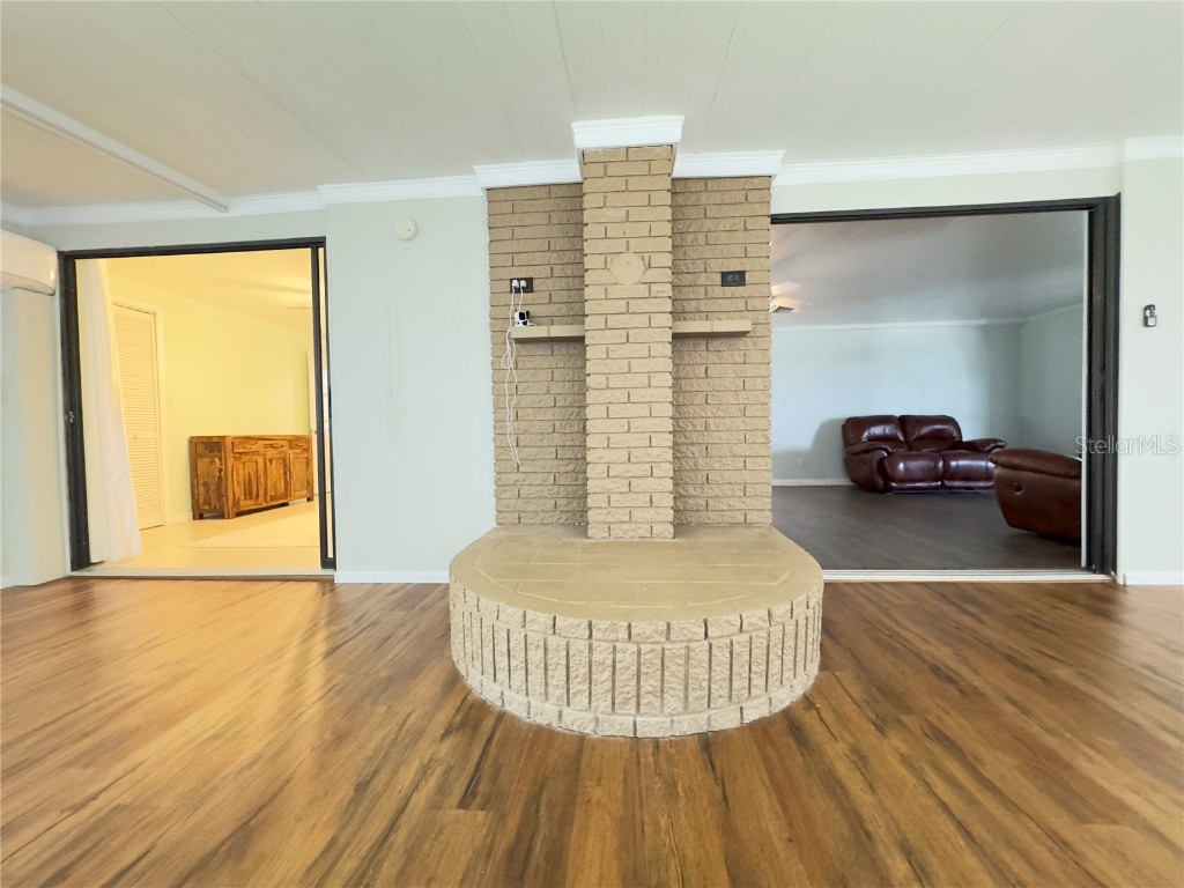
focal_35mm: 14
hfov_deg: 102.1
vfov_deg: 85.7
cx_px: 592
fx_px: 479
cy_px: 444
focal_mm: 2.22
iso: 1000
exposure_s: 1/40
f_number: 2.2
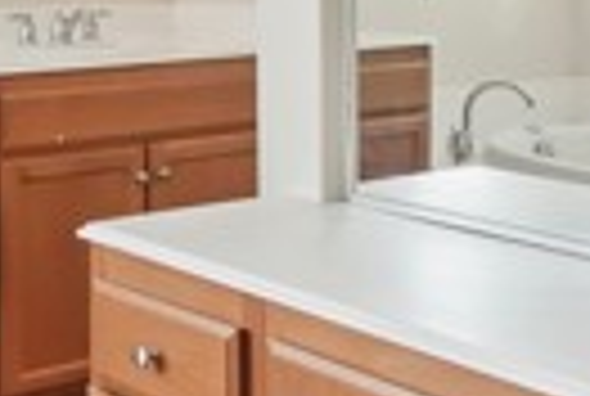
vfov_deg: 17.2
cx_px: 158
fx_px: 1281
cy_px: 11
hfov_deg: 25.7
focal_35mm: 78
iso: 8000
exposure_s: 1/30
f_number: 11
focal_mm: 16
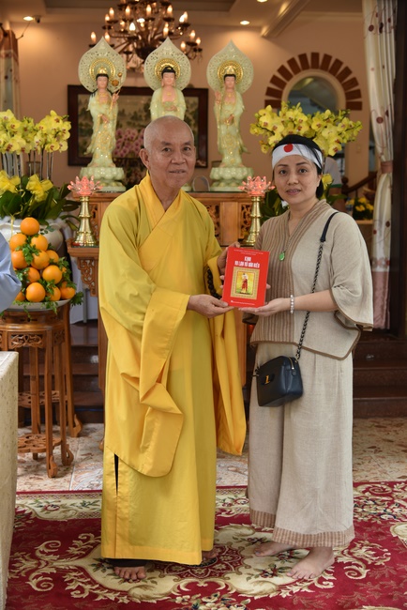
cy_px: 305
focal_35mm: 48
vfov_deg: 41.1
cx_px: 204
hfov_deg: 28.1
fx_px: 813
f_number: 4
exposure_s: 1/60
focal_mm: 48
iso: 400
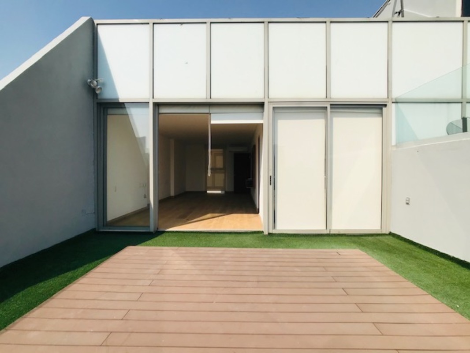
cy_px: 176
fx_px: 380
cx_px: 235
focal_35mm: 28
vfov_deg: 49.8
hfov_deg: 63.4
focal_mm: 3.99
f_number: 1.8
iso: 20
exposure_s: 1/4000
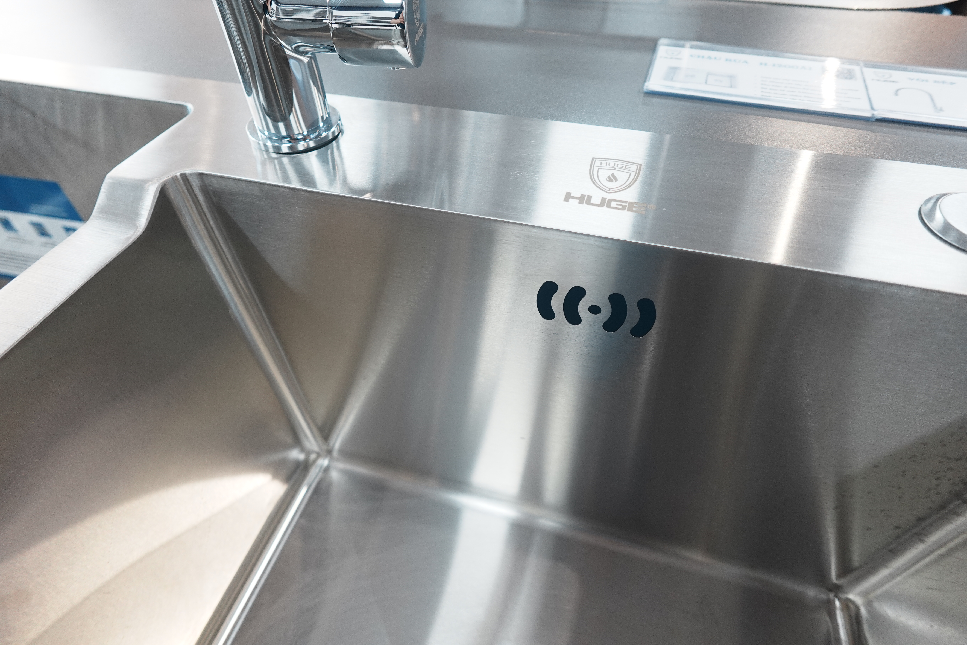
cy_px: 322
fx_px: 537
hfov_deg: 84.0
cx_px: 484
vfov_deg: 61.9
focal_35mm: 20
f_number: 2
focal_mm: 7.6
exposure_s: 1/80
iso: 160
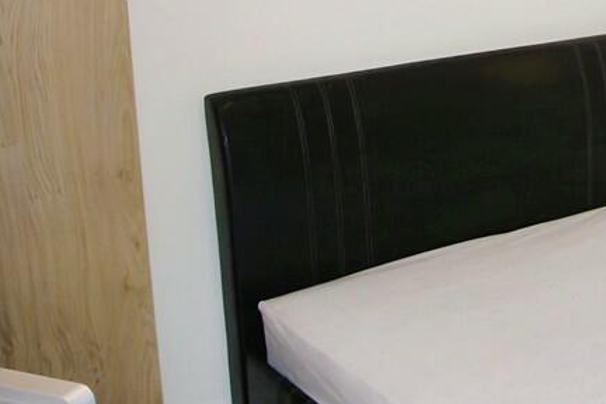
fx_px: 1161
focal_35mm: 69
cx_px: 671
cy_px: 35
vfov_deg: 19.4
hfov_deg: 26.8
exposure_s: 1/30
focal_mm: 4.6
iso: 125
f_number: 2.8
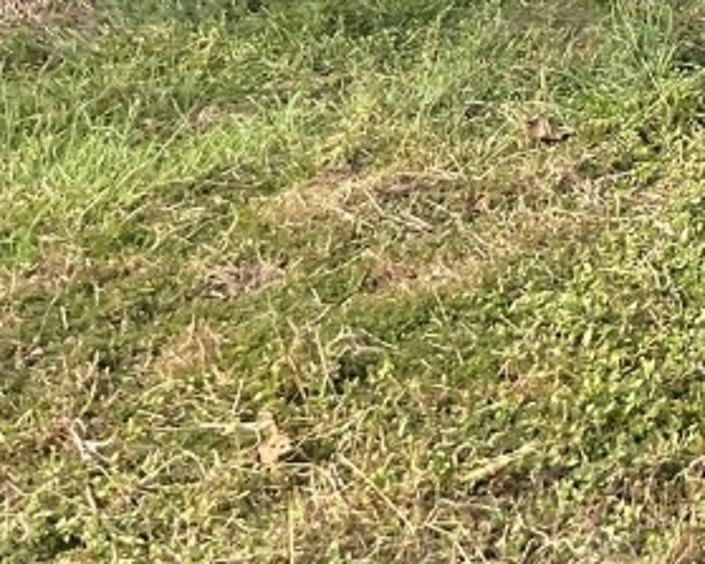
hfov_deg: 17.7
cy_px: -339
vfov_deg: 13.7
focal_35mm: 104
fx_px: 2169
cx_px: 821
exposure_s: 1/248
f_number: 1.8
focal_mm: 3
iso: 16
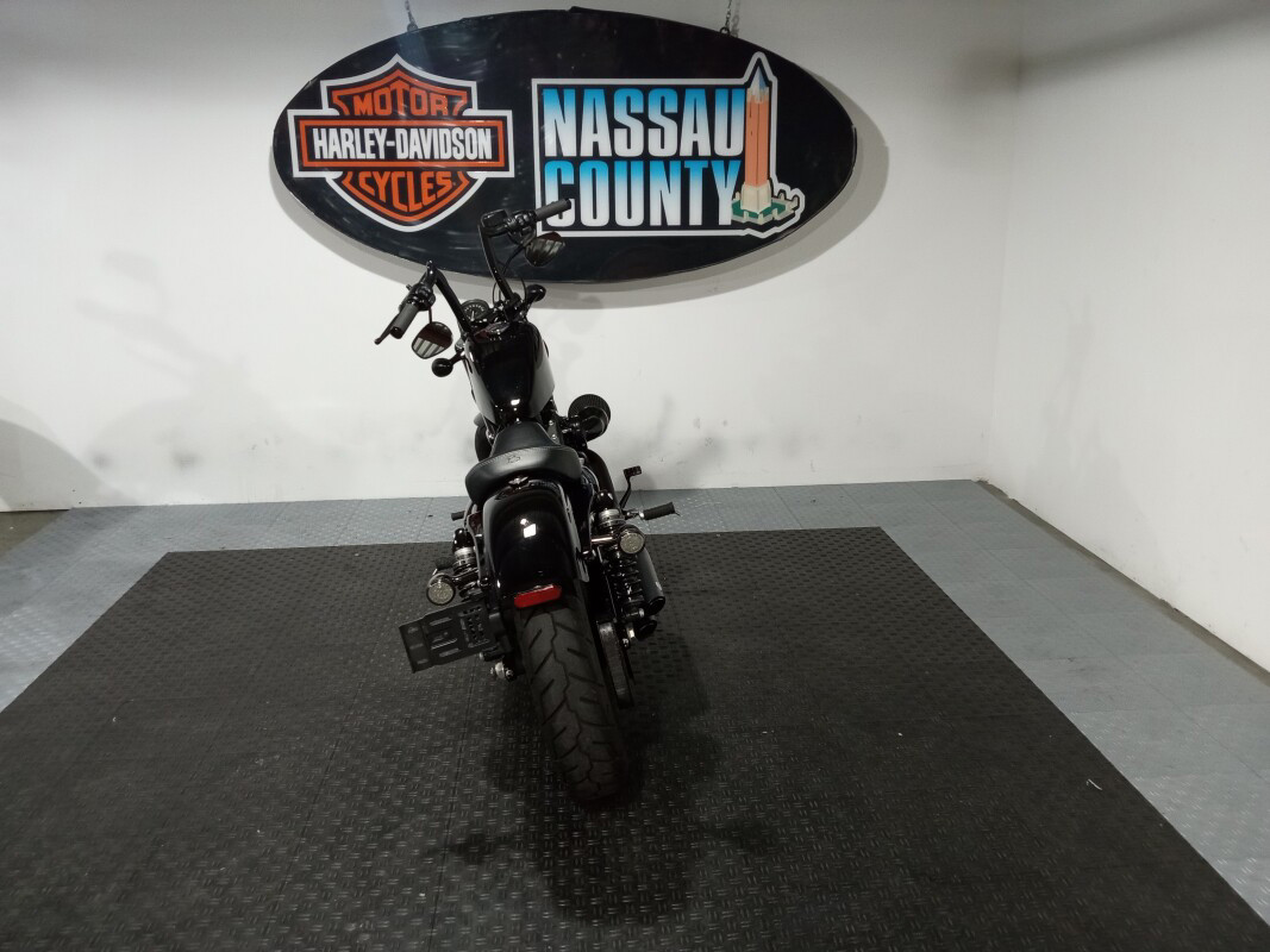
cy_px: 476
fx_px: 1027
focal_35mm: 28
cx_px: 635
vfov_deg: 49.7
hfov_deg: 63.4
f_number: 2.2
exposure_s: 1/60
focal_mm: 3.71
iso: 498
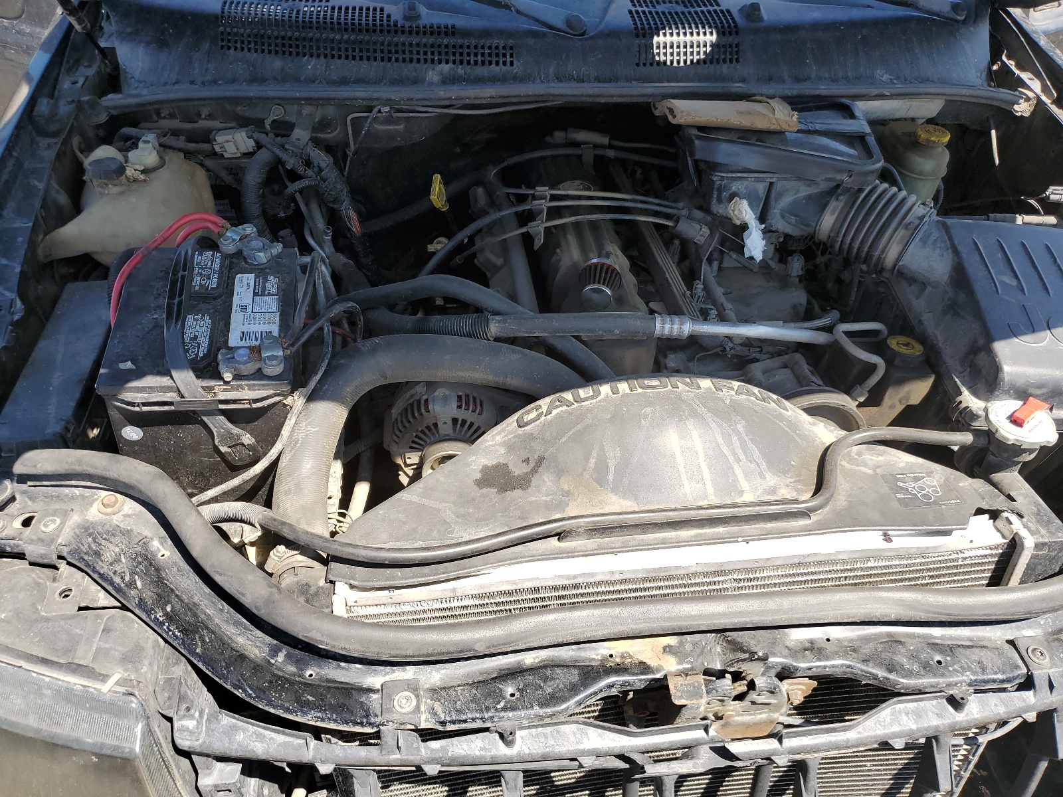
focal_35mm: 26
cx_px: 532
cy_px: 398
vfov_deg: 53.1
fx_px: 798
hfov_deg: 67.3
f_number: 1.5
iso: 50
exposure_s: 1/1111
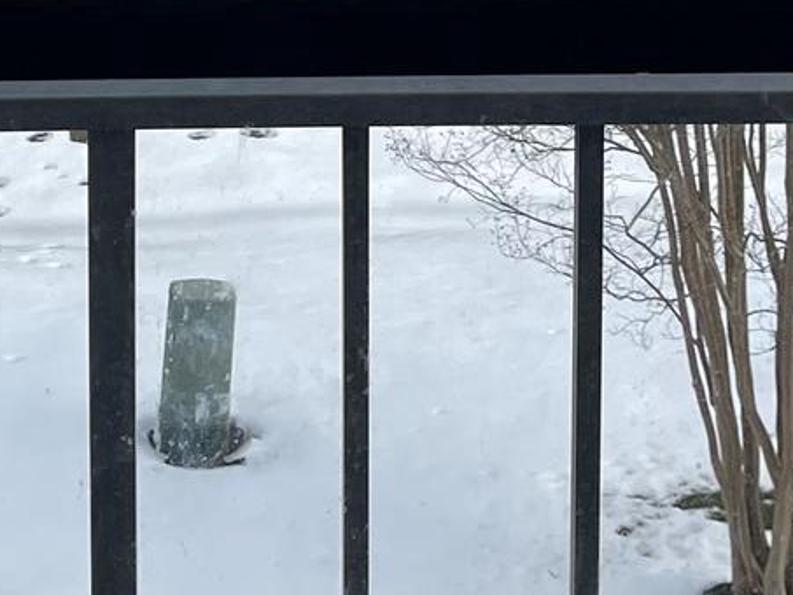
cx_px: 338
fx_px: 2589
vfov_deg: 12.0
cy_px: -483
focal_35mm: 113
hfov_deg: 17.4
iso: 32
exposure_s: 1/3448
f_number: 1.6
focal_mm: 5.1
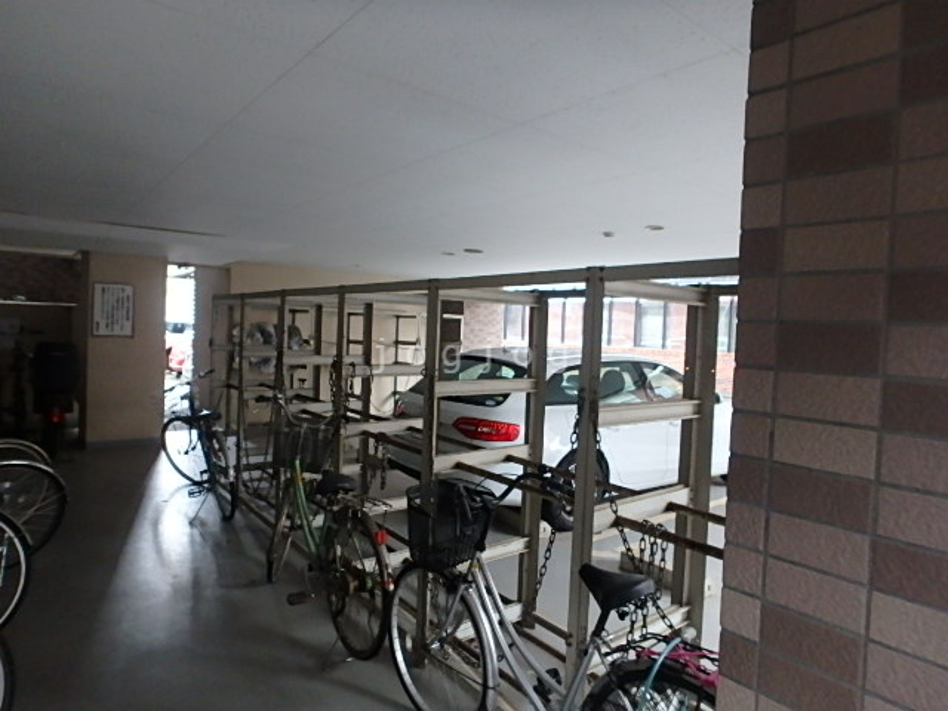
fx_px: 575
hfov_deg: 79.0
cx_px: 474
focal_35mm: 21
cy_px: 356
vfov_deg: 63.4
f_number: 3.5
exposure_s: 1/30
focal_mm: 3.7
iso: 640
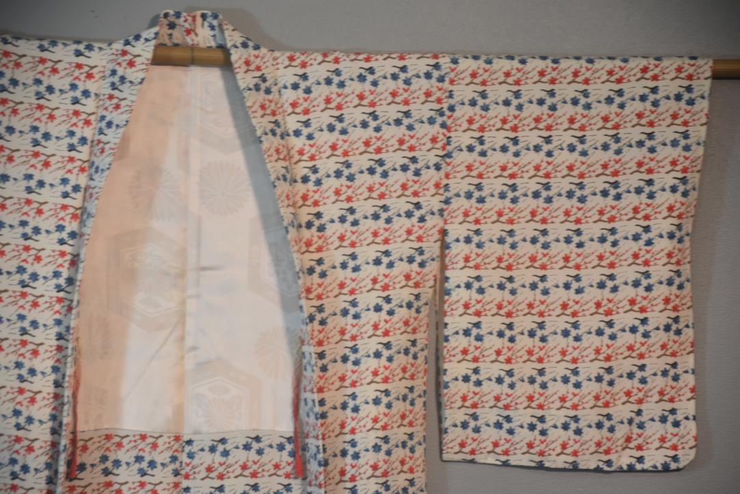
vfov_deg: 10.2
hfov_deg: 15.2
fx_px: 2775
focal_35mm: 135
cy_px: 247
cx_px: 370
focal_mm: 90
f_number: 5.6
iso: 400
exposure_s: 1/60
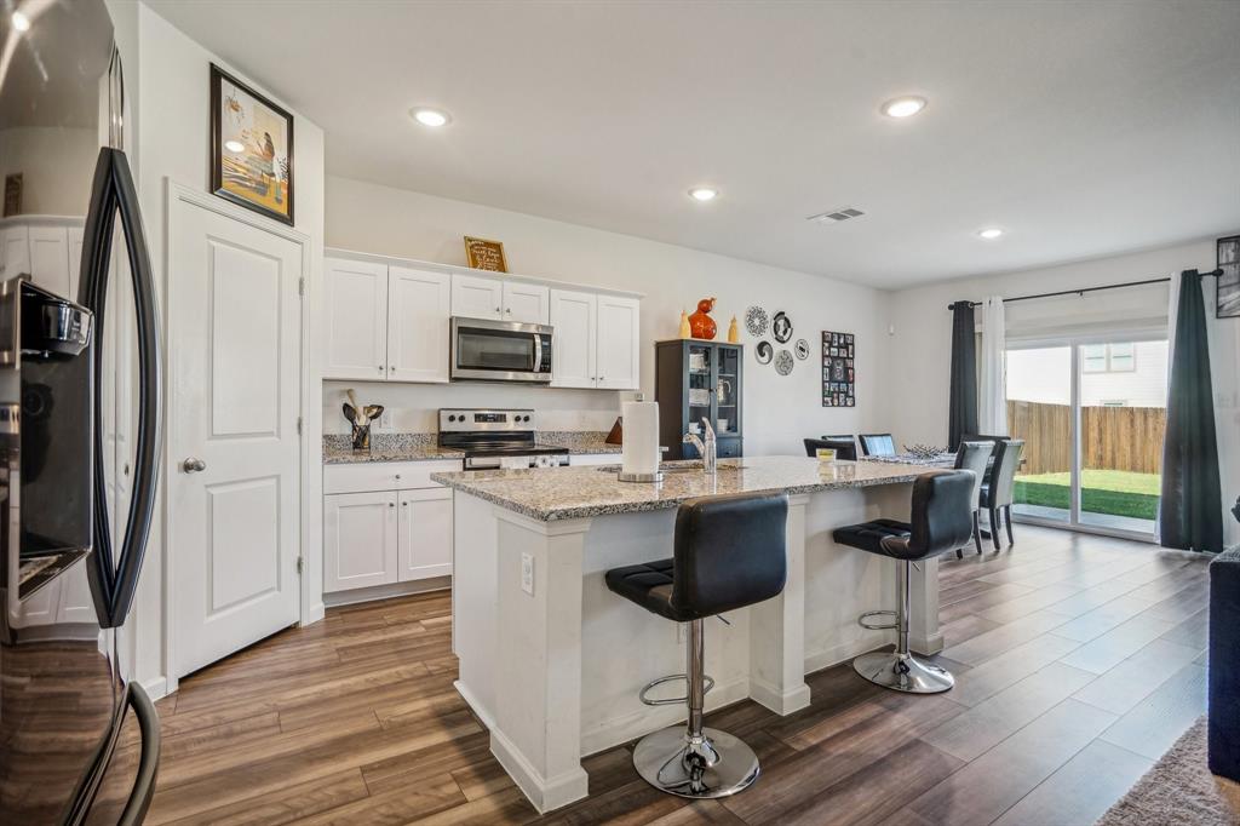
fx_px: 551
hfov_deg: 96.8
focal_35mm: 16
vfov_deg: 73.7
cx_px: 620
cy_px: 413
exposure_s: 1/2.5
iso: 320
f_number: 8
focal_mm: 16
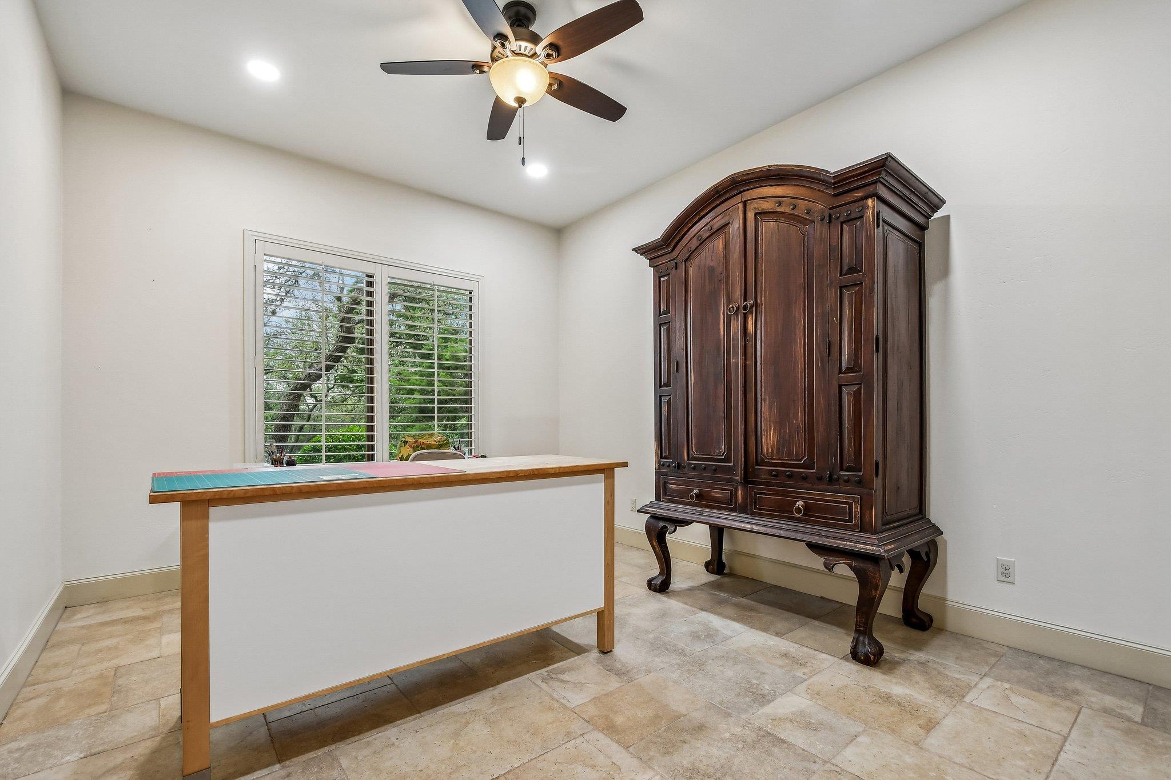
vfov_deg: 77.3
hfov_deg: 100.4
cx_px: 586
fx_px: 488
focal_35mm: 15
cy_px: 390
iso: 400
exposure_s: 1/15
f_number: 8
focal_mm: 10
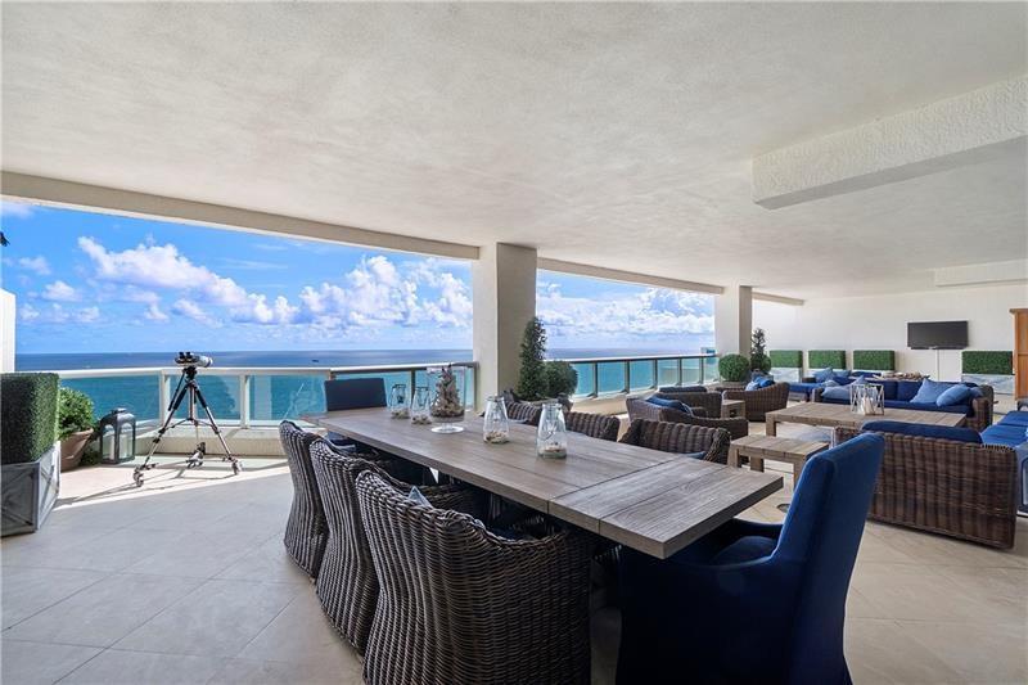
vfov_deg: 77.3
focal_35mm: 15
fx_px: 428
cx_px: 514
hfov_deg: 100.4
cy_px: 342
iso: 100
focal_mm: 10
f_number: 11
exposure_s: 1/50
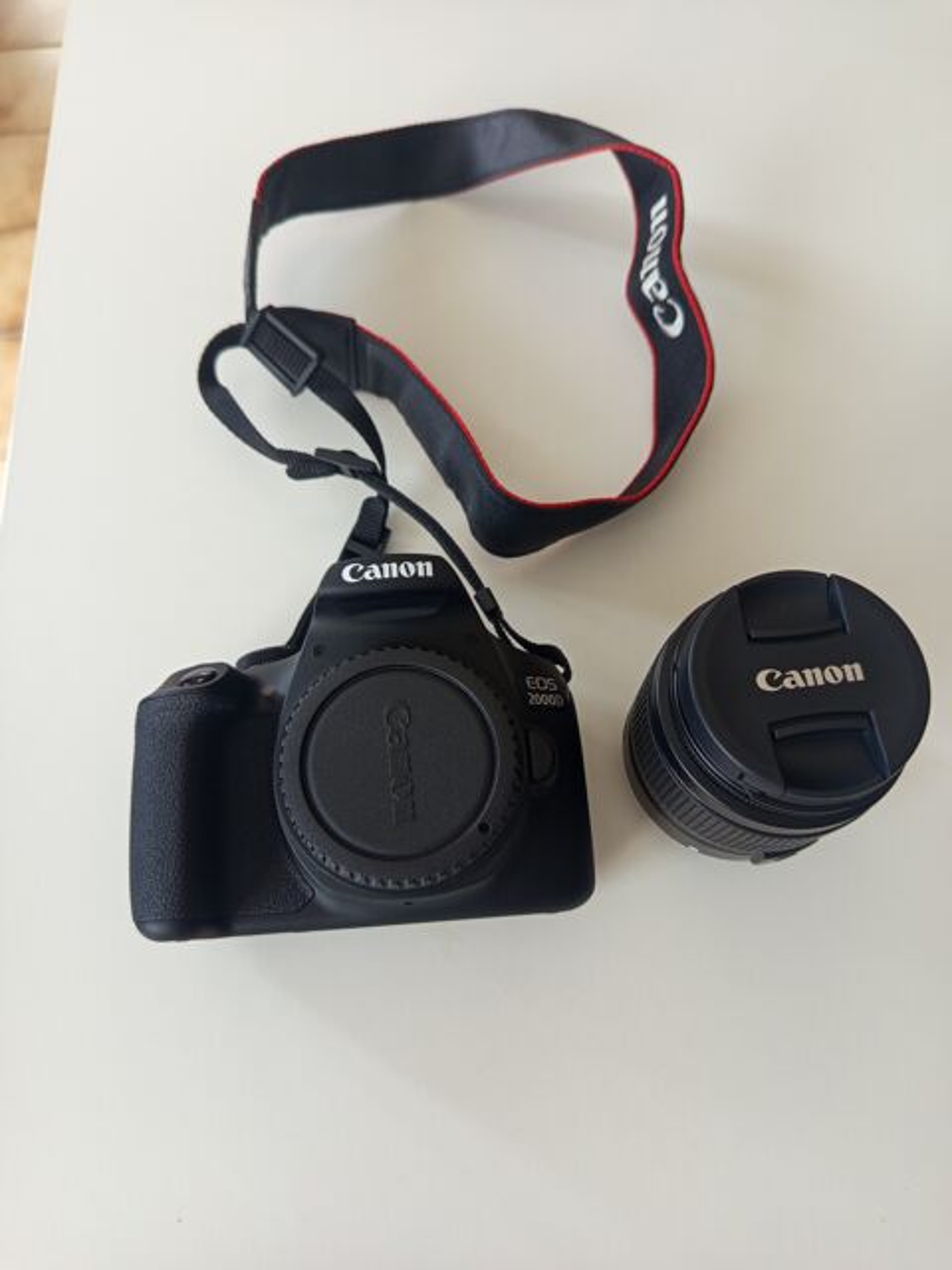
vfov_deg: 71.6
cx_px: 476
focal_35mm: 24
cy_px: 635
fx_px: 880
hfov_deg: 56.8
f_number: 1.7
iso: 186
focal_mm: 5.24
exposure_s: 1/50
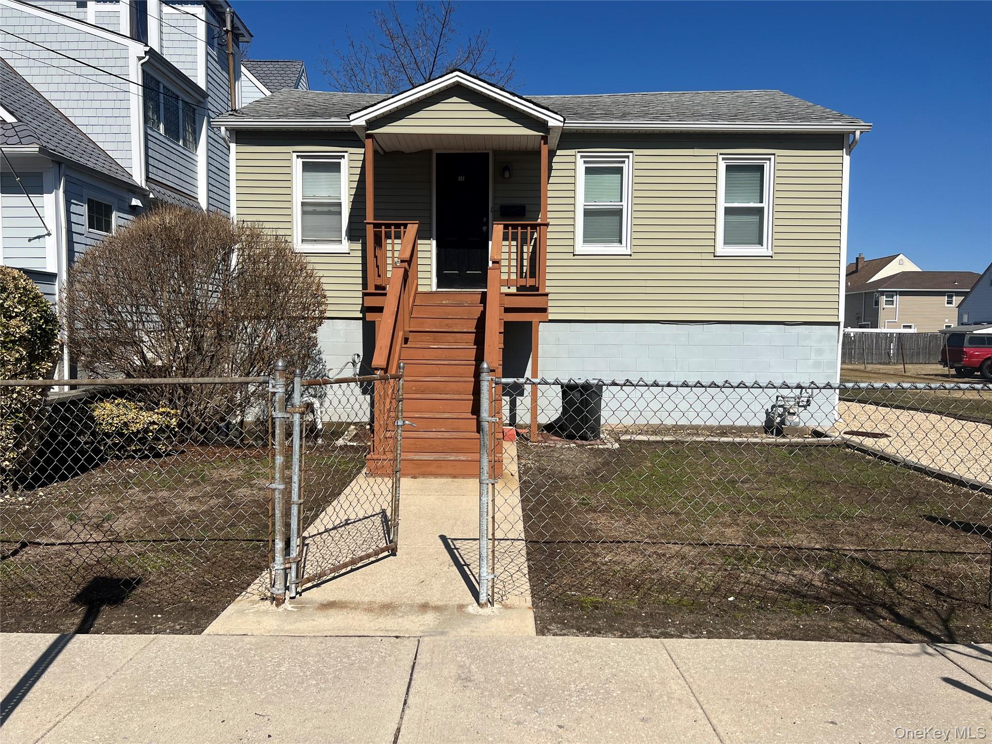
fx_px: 745
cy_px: 372
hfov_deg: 67.3
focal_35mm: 26
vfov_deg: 53.1
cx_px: 496
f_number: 1.5
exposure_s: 1/6993
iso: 50
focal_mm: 5.7
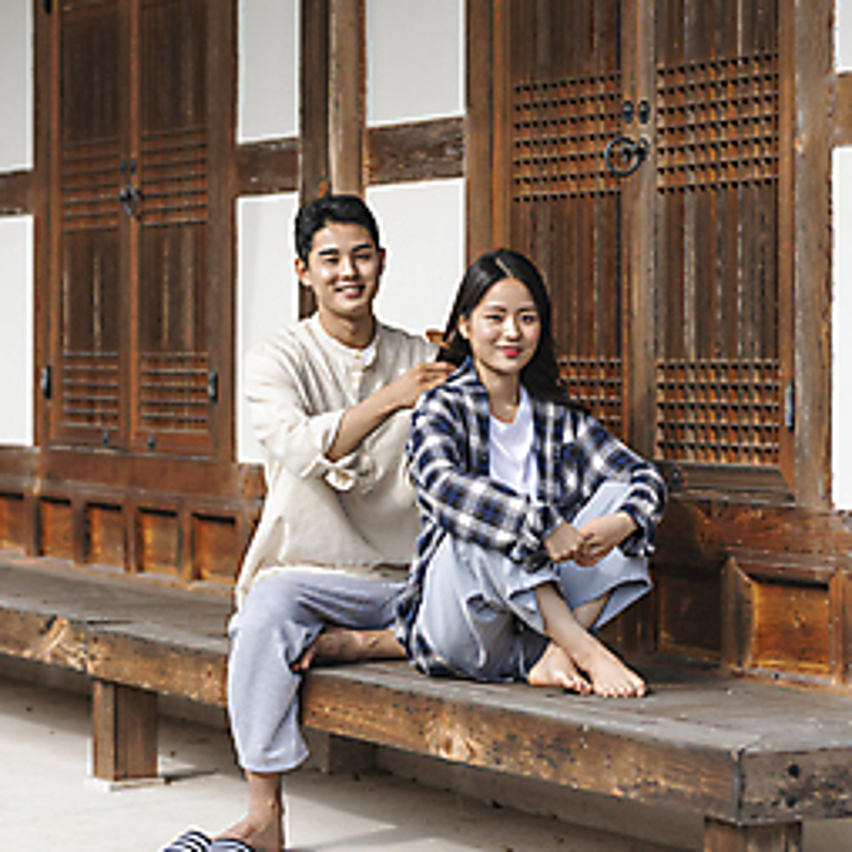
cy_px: 245
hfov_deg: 15.3
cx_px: 428
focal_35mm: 114
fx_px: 3174
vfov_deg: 15.2
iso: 200
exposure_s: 1/2500
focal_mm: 85
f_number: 2.2
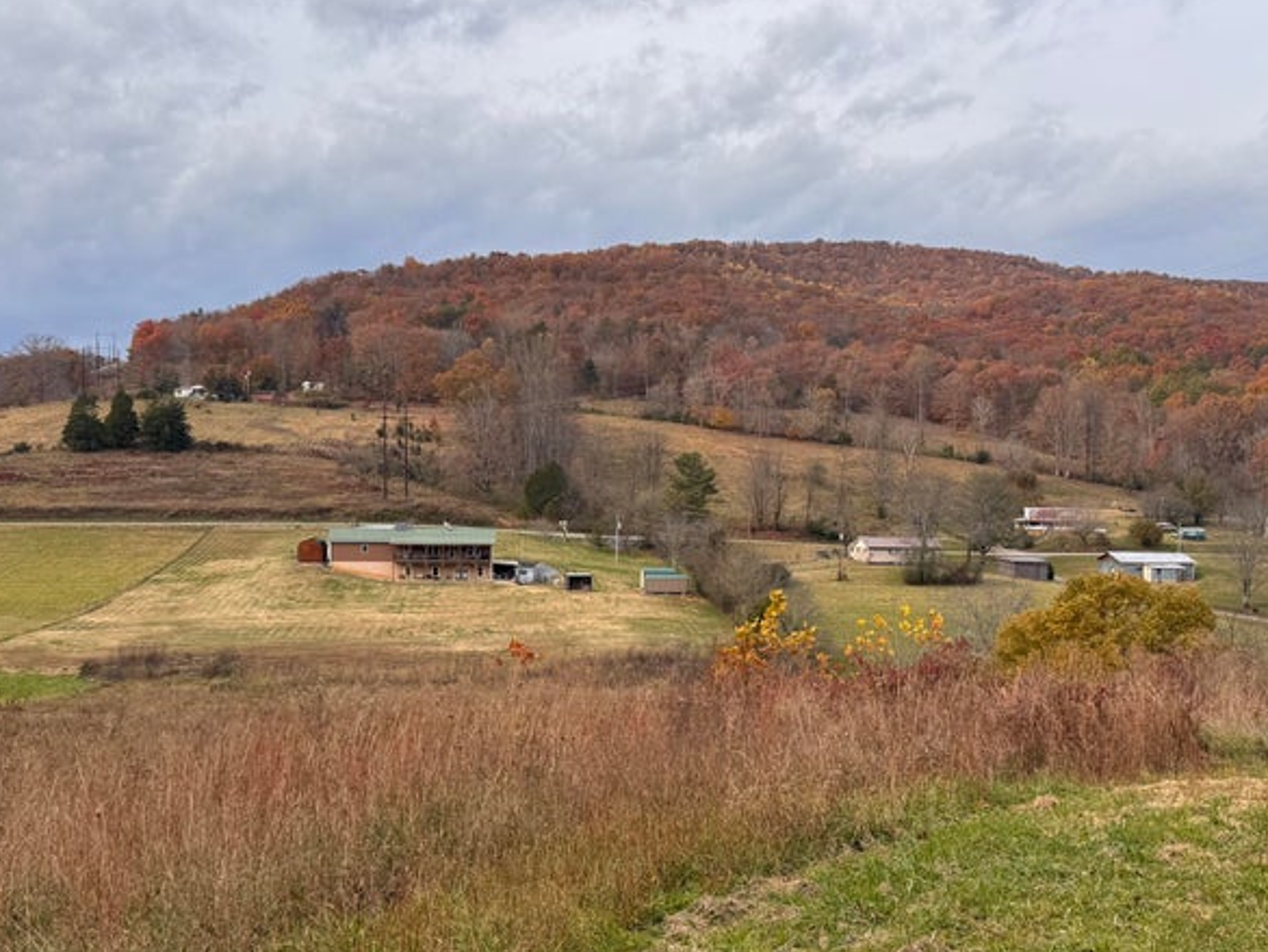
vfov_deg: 40.7
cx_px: 651
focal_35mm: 35
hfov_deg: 52.6
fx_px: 1282
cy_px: 510
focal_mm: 6.76
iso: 80
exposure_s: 1/1980
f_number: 1.78
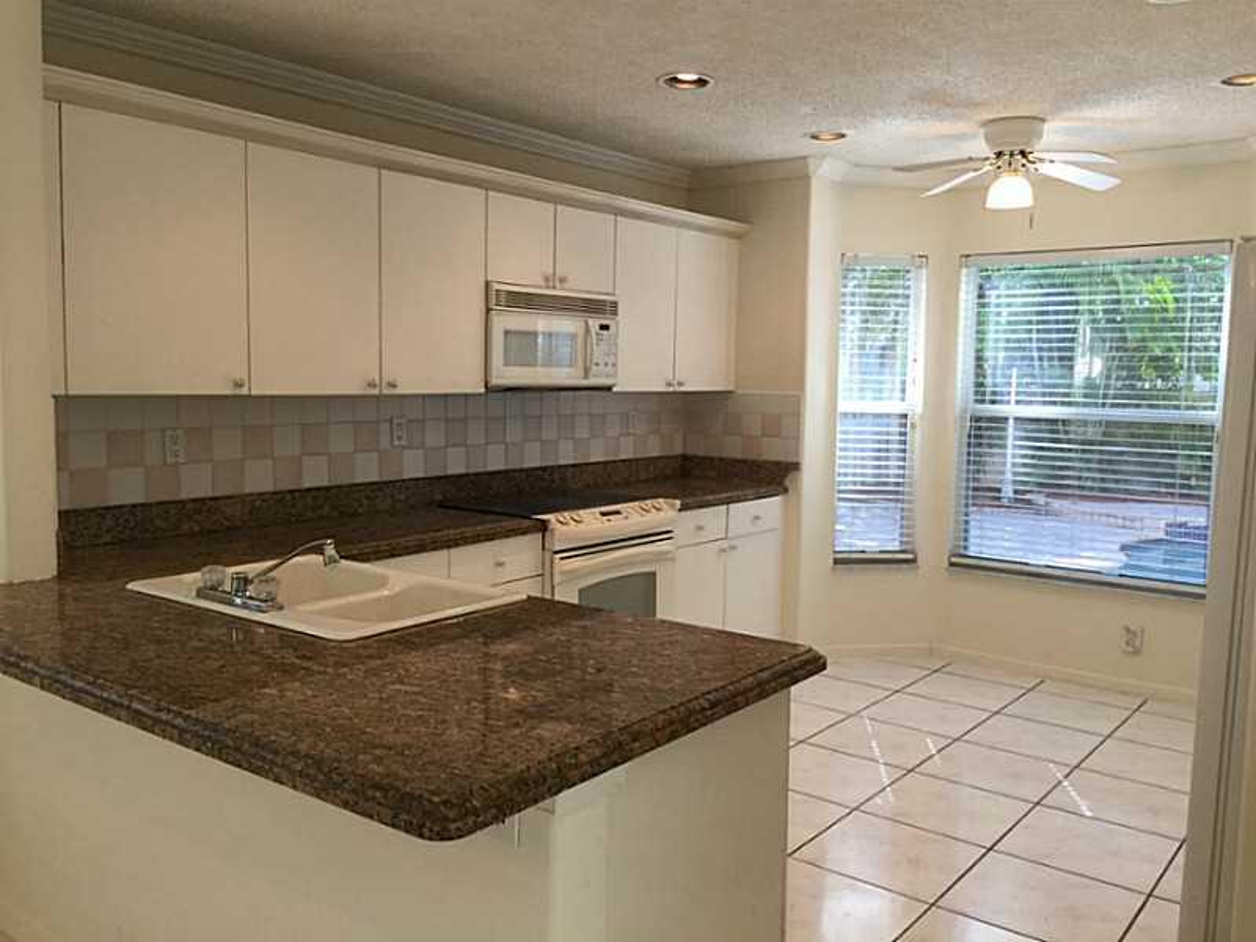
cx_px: 628
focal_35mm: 29
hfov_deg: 61.7
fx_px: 1052
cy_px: 471
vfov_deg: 48.2
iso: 32
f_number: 2.2
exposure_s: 1/40
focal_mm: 4.15
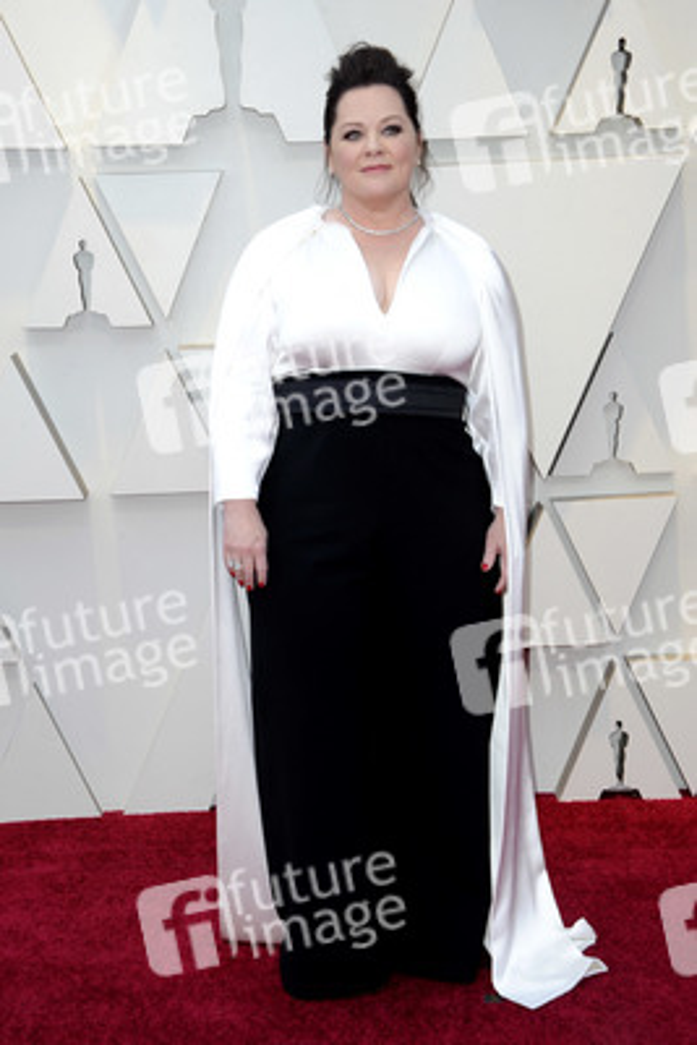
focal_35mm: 68
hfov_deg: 20.0
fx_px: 1973
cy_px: 522
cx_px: 348
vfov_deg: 29.6
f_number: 8
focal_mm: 68
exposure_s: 1/250
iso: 800
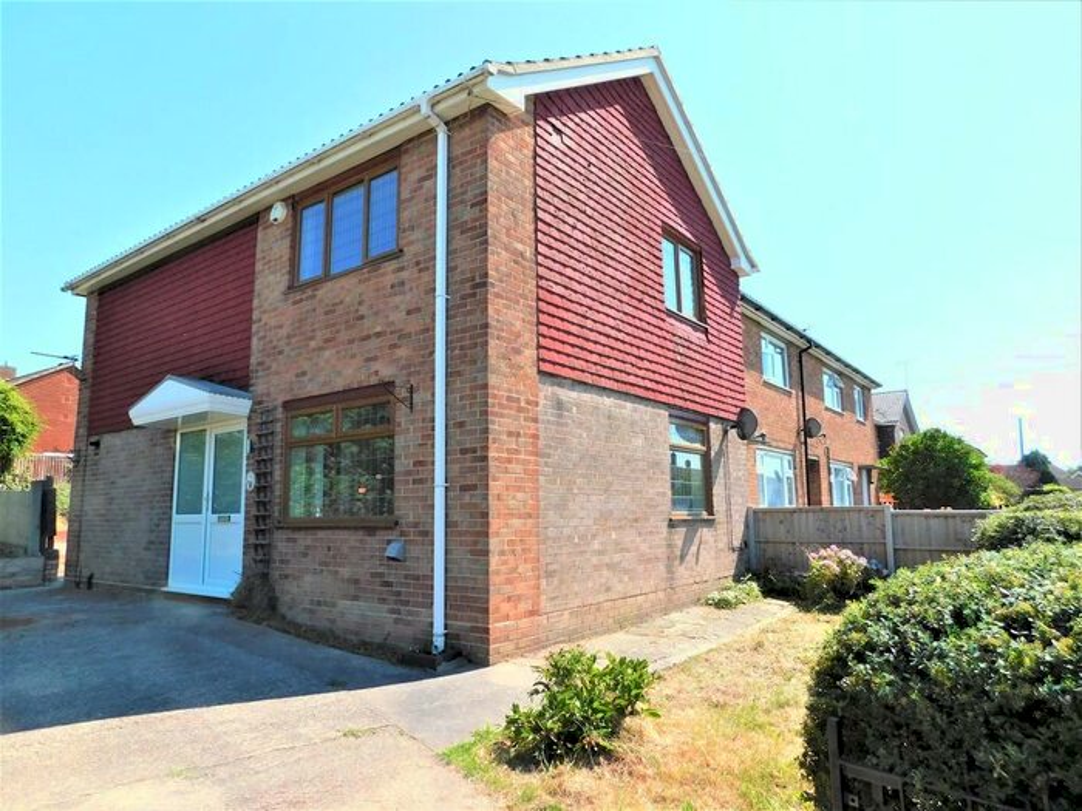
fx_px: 719
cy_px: 406
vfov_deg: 58.9
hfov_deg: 73.9
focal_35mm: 23
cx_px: 541
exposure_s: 1/1000
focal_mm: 4
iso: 125
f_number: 3
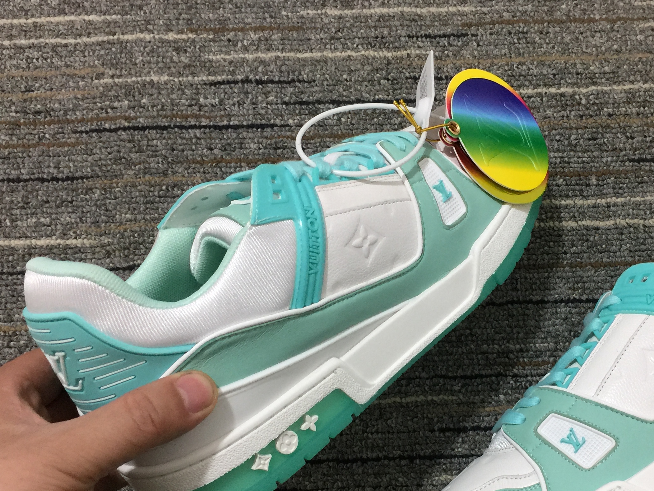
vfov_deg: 31.8
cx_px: 446
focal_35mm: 45
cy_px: 347
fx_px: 850
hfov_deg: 41.4
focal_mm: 4.15
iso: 64
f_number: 2.2
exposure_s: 1/33
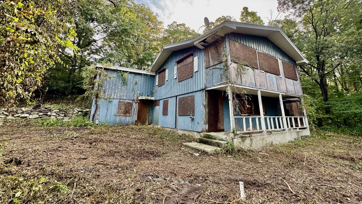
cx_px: 189
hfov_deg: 99.3
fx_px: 154
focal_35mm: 16
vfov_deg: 65.8
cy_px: 73
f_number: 2.2
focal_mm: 2.22
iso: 40
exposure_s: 1/155
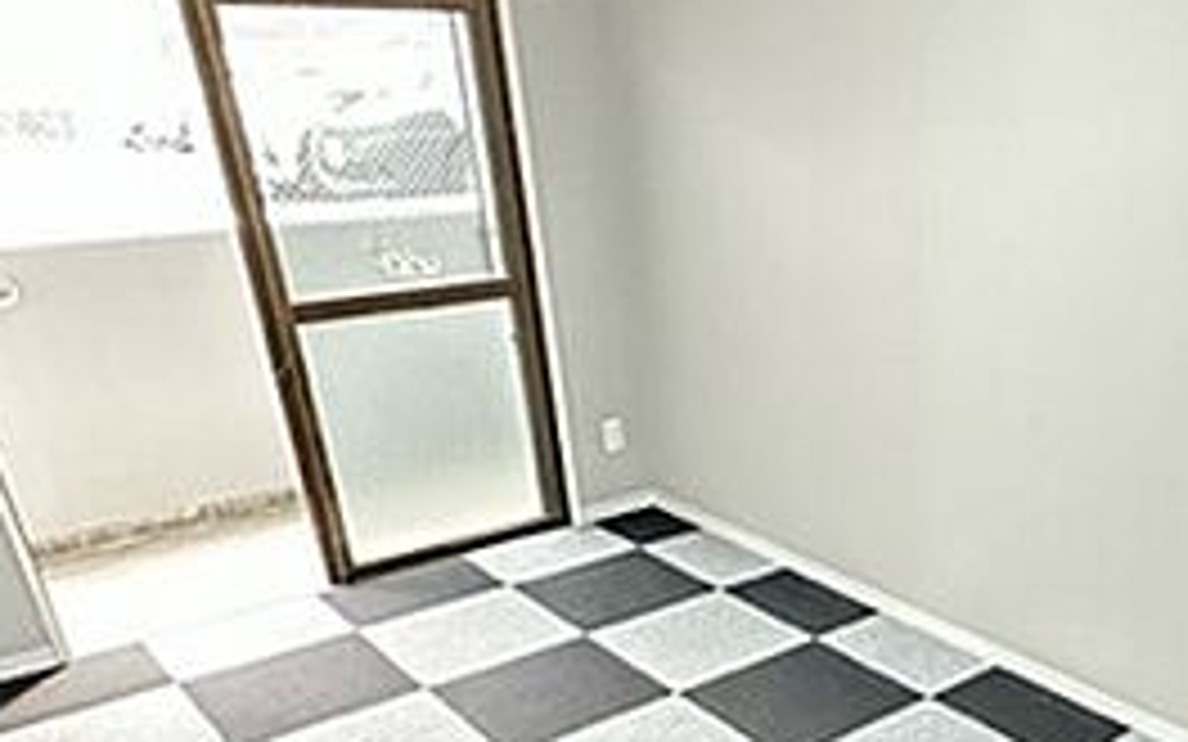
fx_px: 1166
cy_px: 693
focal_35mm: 36
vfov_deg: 33.2
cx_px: 918
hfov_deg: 51.3
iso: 1250
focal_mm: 2.22
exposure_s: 1/60
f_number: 2.2
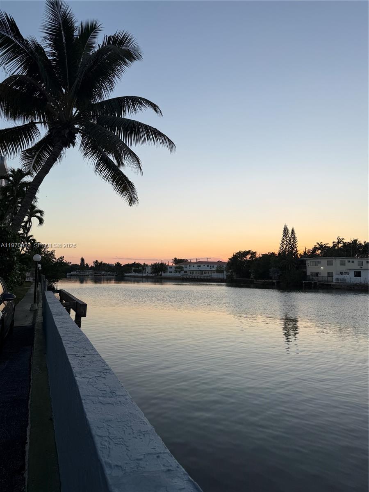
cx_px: 184
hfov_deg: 56.8
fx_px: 341
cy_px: 246
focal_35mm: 24
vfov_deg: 71.6
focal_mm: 6.76
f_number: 1.78
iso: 80
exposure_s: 1/1192
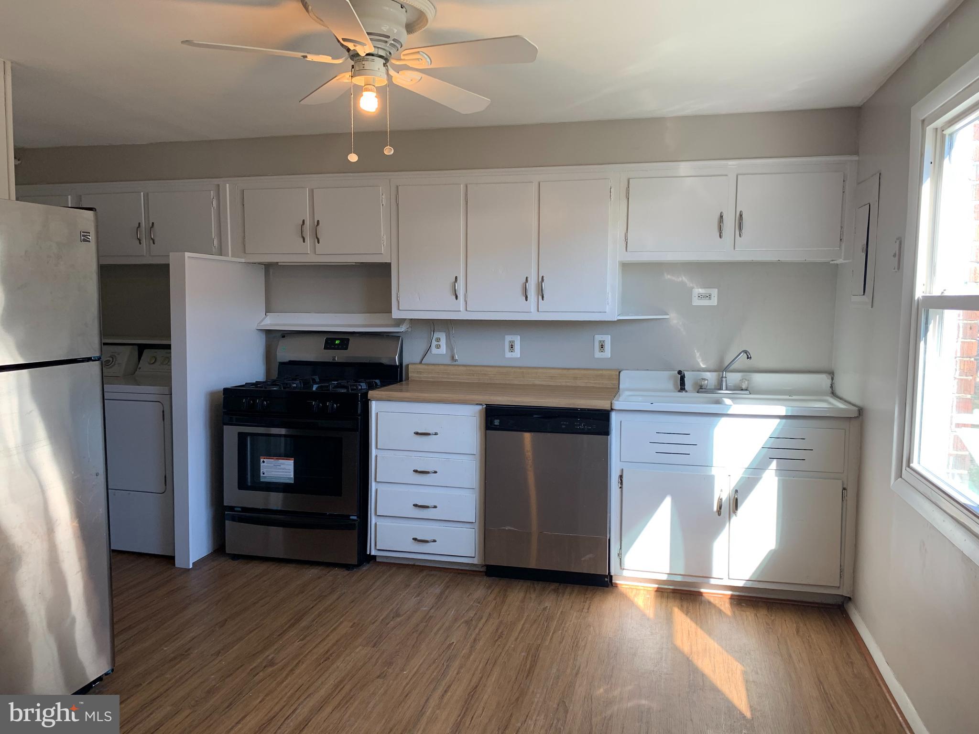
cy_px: 367
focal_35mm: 26
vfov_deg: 53.1
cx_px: 490
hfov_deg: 67.3
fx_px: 735
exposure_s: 1/121
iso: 50
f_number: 1.8
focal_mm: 4.25
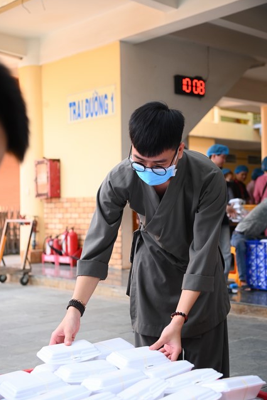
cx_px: 134
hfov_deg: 25.5
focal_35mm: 53
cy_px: 198
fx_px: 589
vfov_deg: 37.5
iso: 640
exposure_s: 1/320
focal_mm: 52
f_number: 4
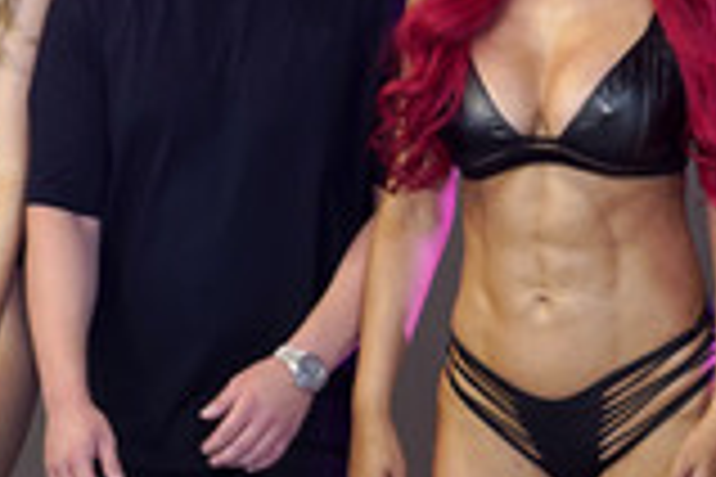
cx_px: 259
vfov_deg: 9.6
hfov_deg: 14.4
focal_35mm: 142
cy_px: 90
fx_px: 2824
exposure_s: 1/100
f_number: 2.2
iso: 1000
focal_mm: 50
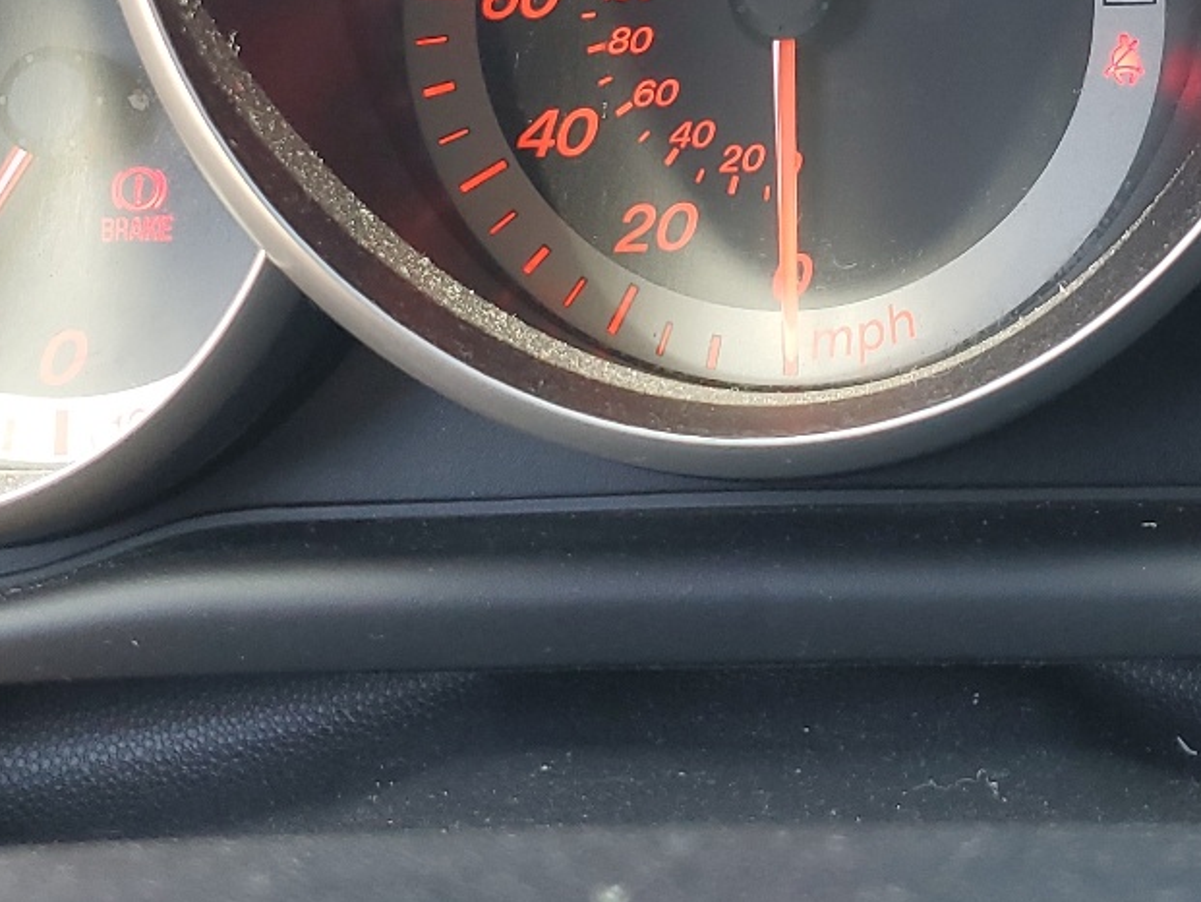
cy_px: -79
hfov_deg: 28.7
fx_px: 2325
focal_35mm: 67
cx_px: 835
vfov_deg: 20.9
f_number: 1.5
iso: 61
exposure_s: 1/120
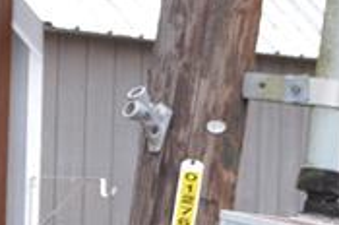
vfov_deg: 6.5
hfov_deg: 9.5
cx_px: -149
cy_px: 157
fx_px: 1983
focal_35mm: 211
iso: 100
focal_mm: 24
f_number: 4.2
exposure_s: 1/200
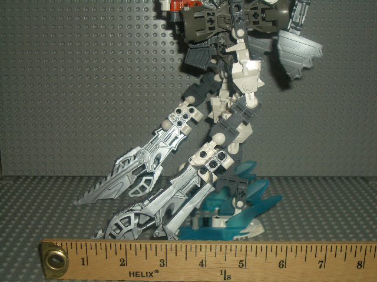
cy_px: 141
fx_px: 534
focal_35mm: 49
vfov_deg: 29.7
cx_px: 188
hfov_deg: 38.9
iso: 100
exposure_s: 1/60
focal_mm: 8.2
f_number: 3.1
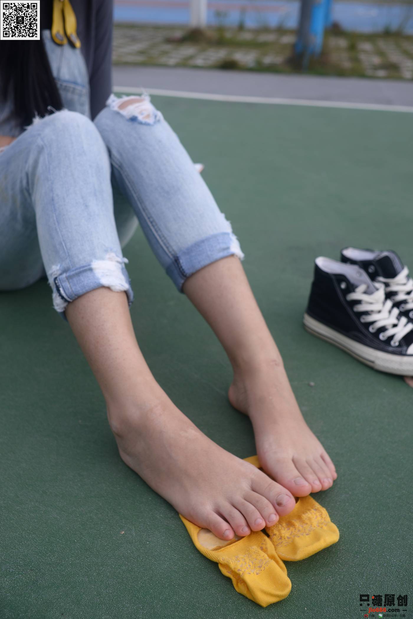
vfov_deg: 54.4
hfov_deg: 37.9
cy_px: 310
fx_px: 602
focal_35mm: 35
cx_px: 206
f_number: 6.3
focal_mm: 35
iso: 100
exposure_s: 1/400
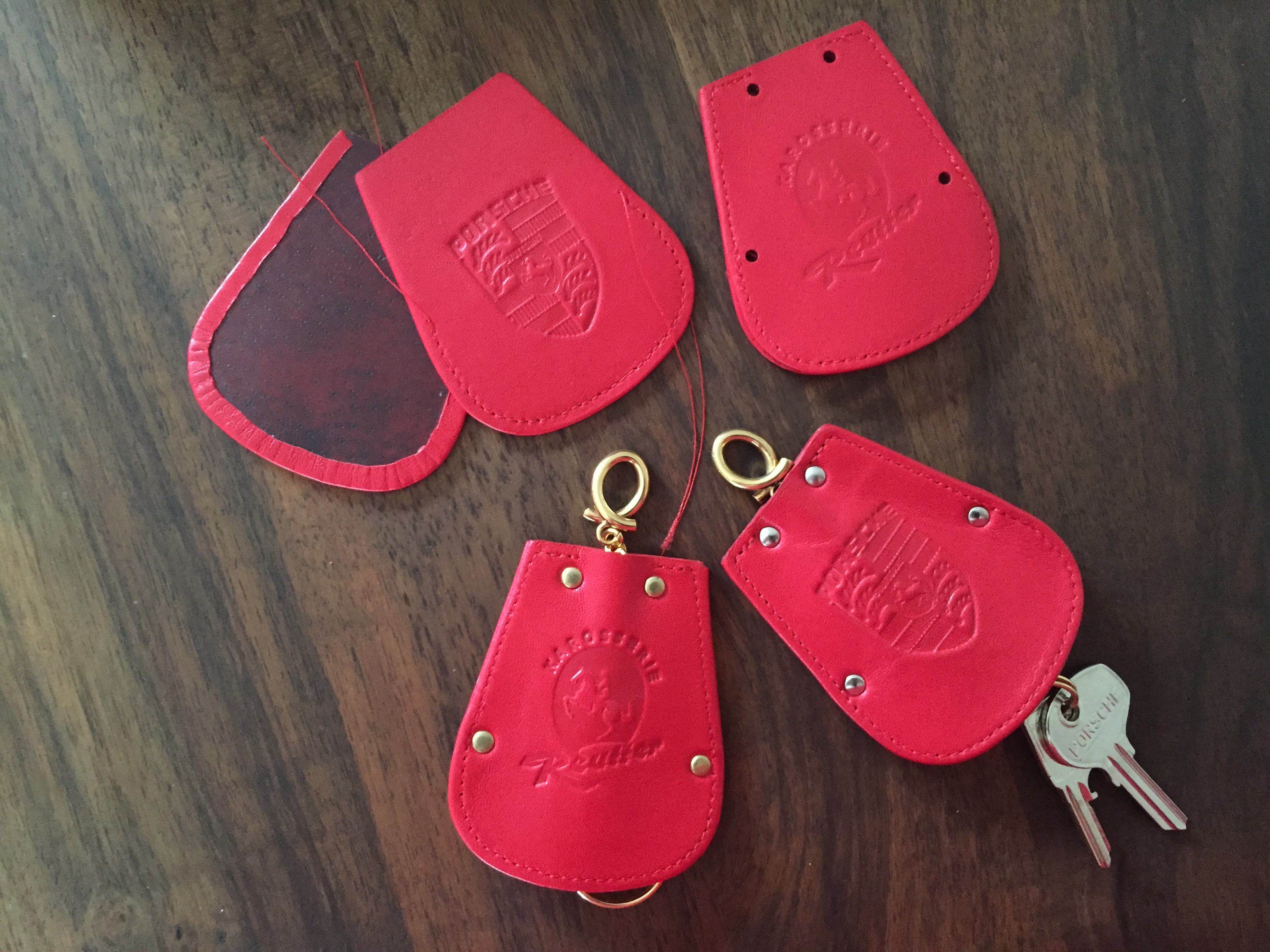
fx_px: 1064
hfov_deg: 61.7
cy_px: 476
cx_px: 635
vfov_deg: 48.2
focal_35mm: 29
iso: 500
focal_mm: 4.15
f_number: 2.2
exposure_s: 1/15
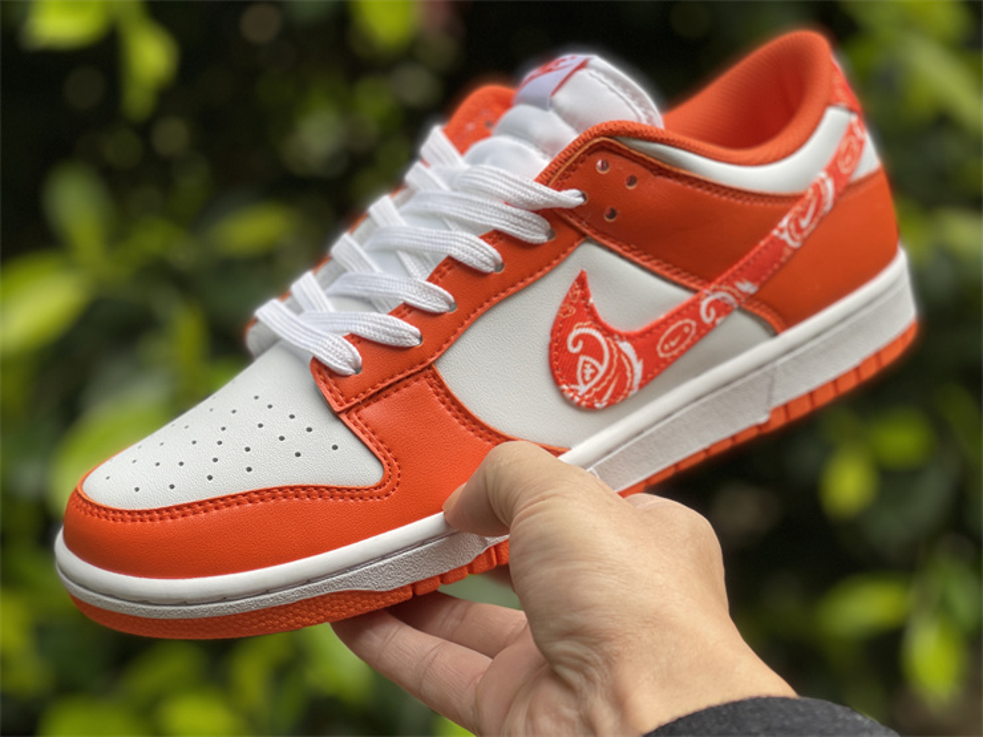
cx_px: 492
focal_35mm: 64
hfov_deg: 30.3
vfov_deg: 22.9
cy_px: 368
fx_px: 1817
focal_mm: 7.5
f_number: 2.2
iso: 25
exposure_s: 1/121
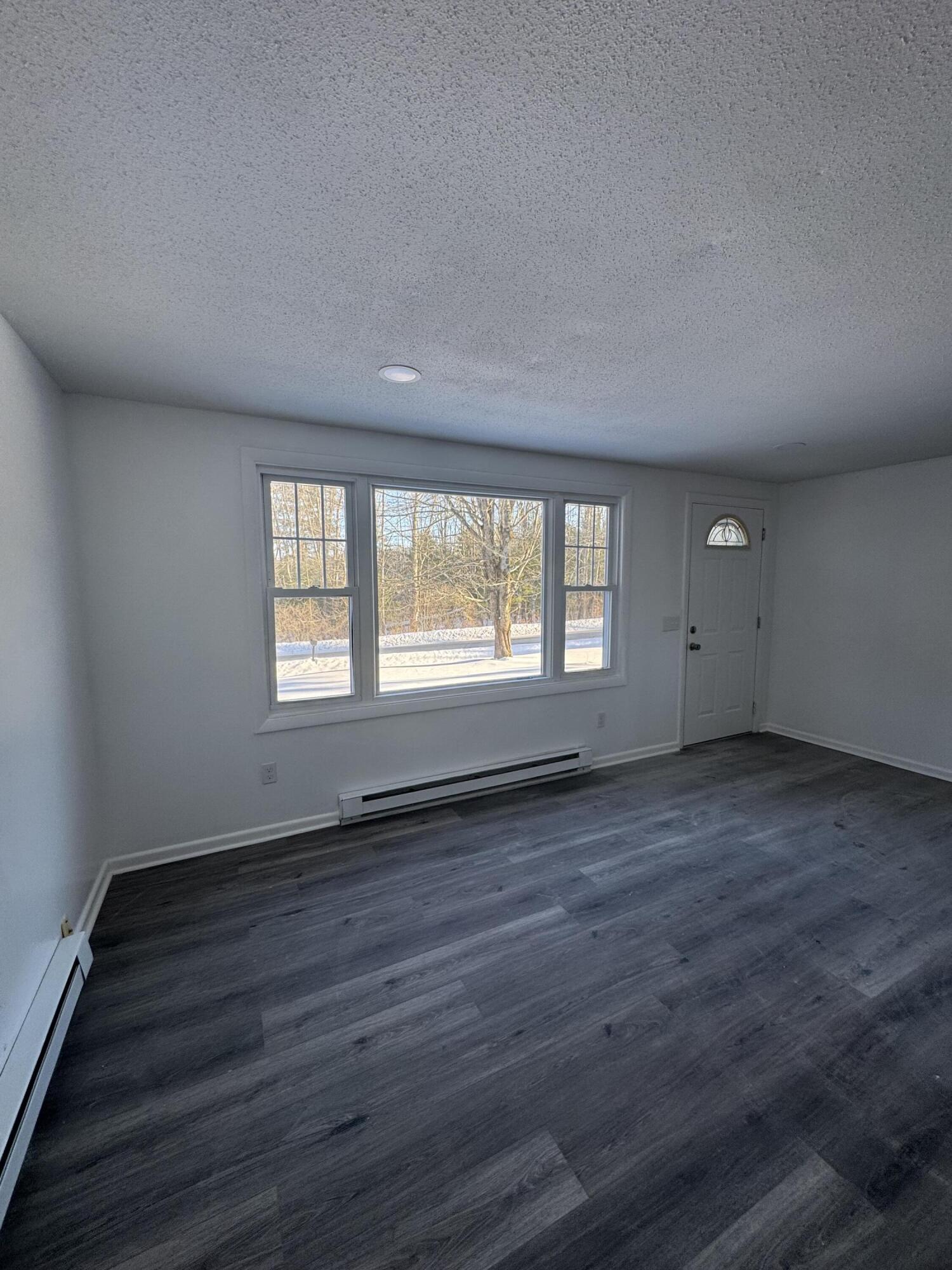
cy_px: 635
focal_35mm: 14
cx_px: 476
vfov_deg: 102.1
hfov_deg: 85.7
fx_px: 513
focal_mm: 2.22
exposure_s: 1/108
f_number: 2.2
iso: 40
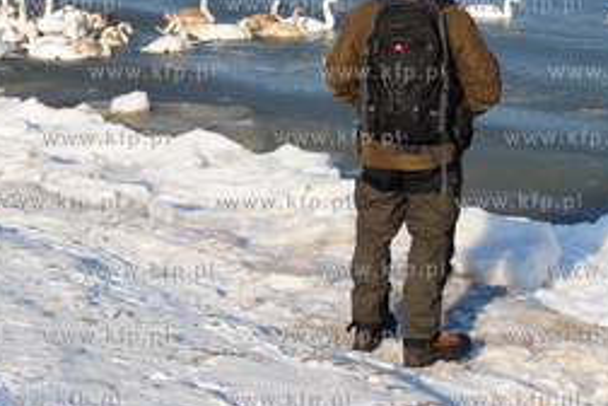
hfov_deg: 18.4
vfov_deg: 12.3
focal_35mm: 111
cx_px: 236
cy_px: 104
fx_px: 1875
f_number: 11
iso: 320
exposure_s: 1/500
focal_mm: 70
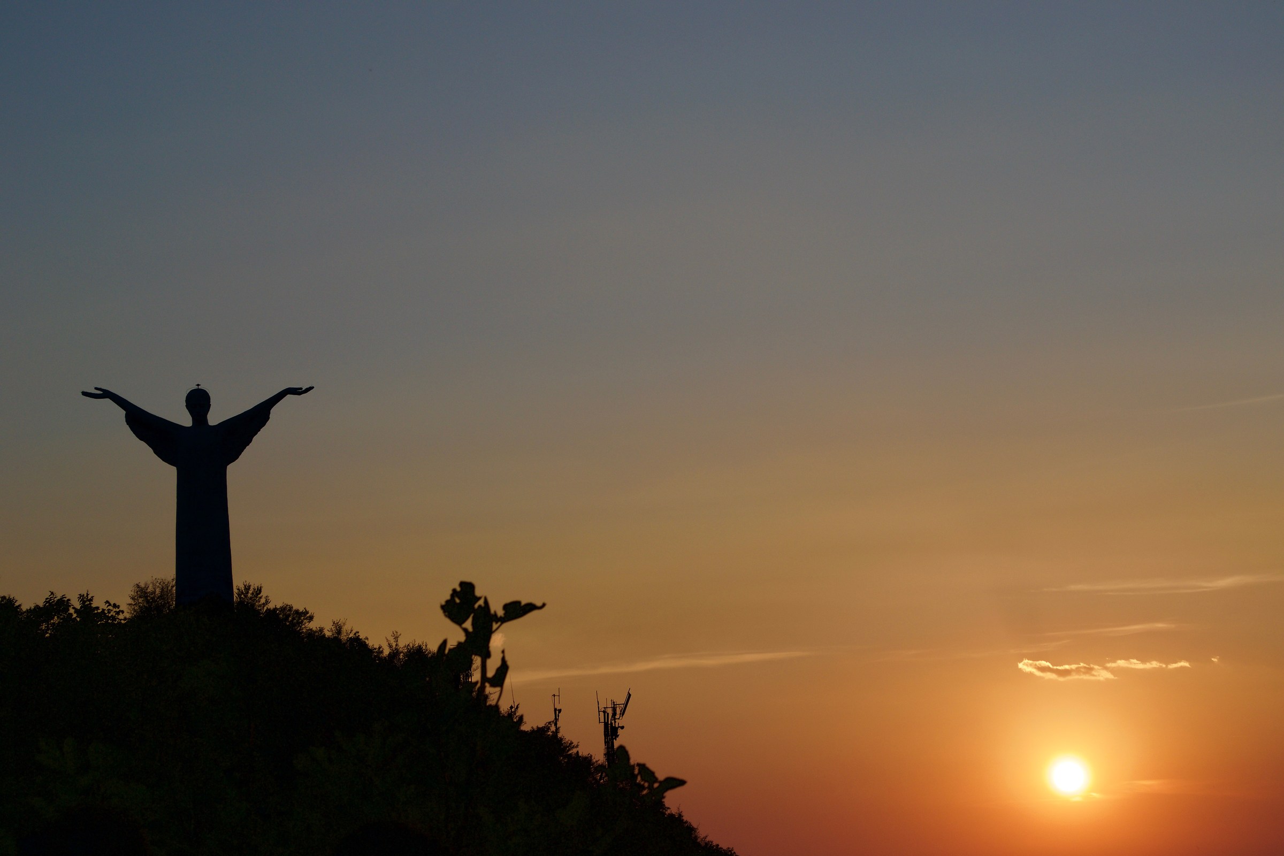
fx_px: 2942
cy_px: 428
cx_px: 642
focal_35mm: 82
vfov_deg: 16.6
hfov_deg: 24.6
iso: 100
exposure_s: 1/320
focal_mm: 55
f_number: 9
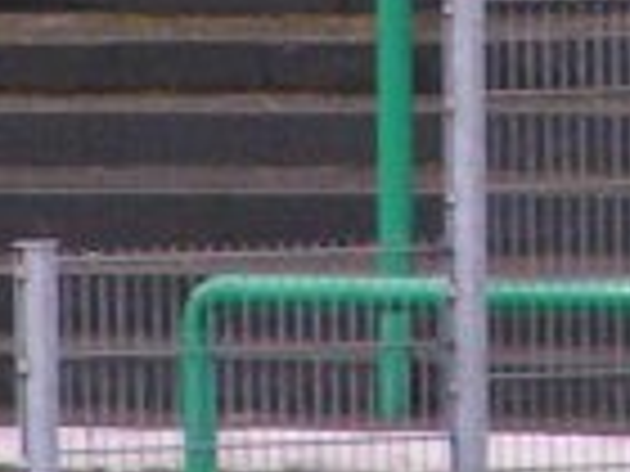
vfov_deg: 0.9
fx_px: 30994
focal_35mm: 1703
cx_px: 608
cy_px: -580
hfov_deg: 1.2
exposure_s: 1/100
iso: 200
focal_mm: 45.4
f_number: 3.5
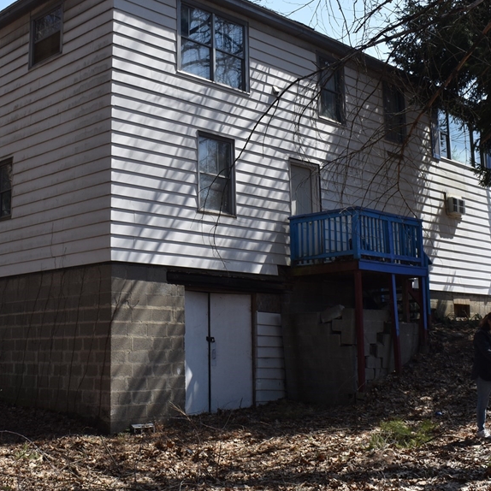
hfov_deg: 35.3
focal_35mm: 48
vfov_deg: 35.5
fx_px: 766
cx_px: 180
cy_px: 219
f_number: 9
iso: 200
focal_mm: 21
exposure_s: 1/320
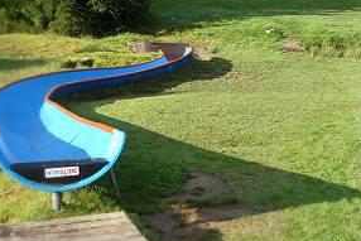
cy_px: 81
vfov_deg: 21.2
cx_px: 208
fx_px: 642
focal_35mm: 64
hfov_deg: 31.4
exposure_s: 1/400
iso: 100
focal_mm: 6
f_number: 2.9
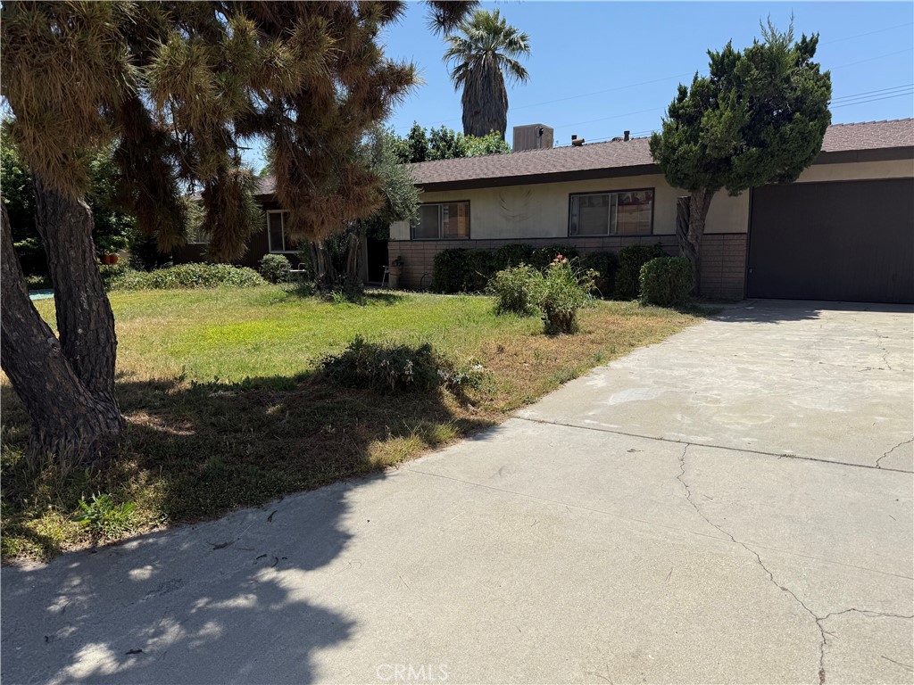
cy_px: 342
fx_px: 634
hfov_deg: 71.6
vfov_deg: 56.8
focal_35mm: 24
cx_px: 457
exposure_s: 1/5319
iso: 80
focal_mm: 6.76
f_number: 1.78
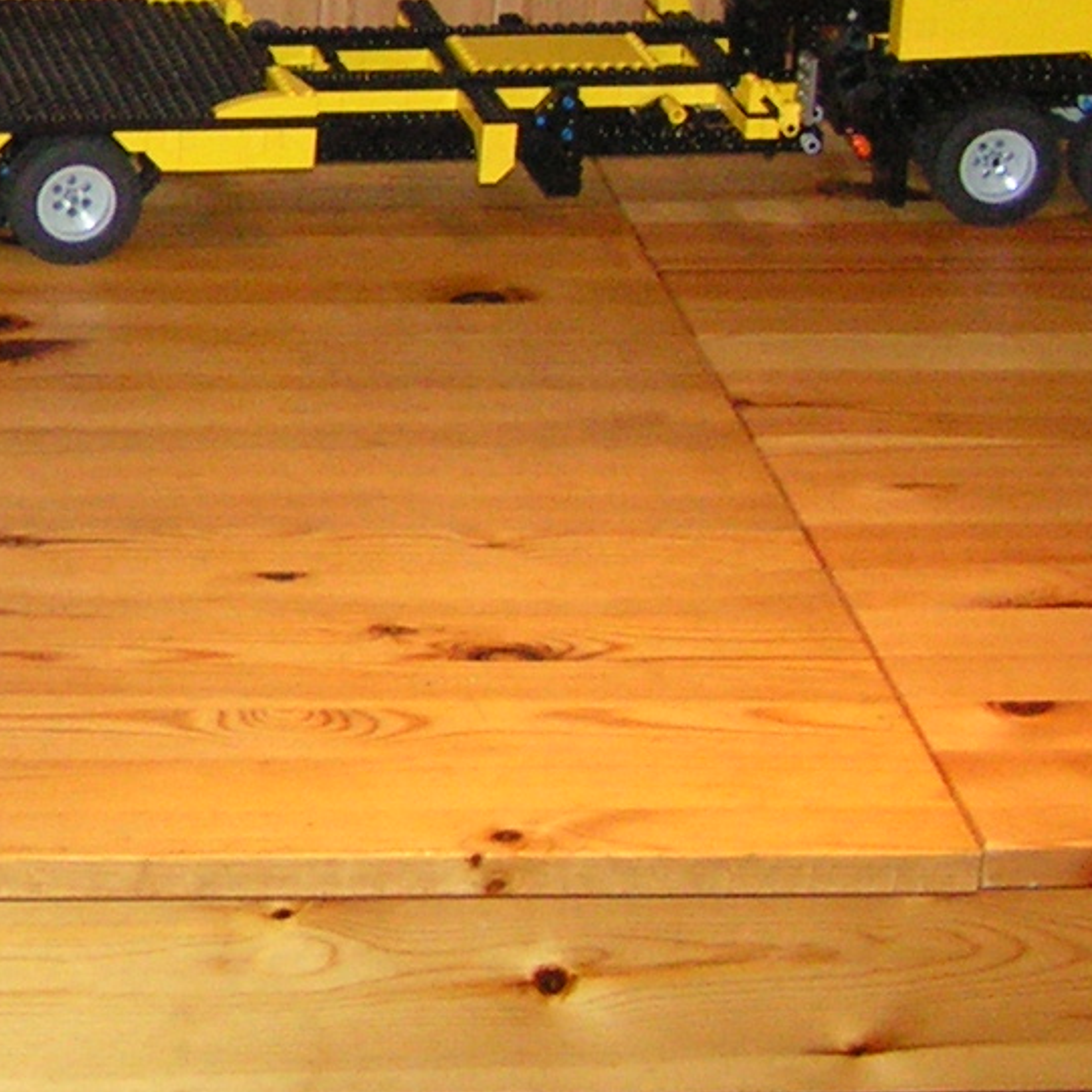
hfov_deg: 12.0
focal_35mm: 141
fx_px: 5032
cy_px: -141
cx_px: -361
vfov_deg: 12.2
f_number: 2.8
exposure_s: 1/40
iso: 200
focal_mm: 6.3
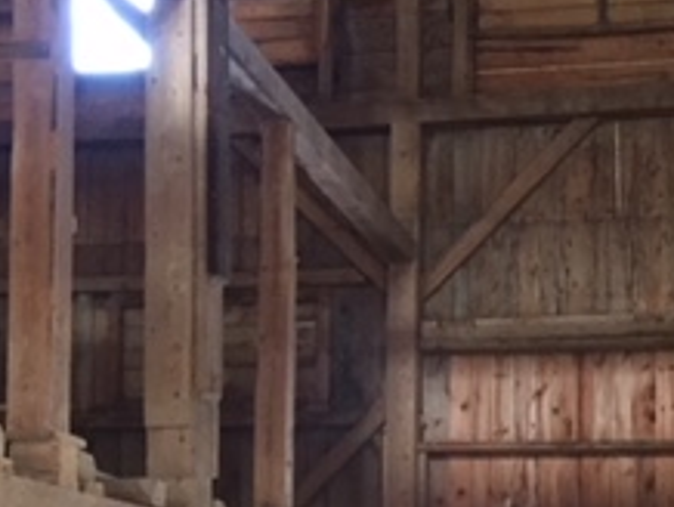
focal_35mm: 85
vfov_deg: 17.0
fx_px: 1657
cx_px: 442
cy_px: 519
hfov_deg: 22.9
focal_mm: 4.15
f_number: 2.2
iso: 250
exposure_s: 1/20
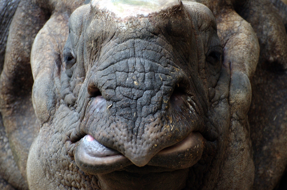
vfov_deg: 4.0
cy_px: 95
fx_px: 2747
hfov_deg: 6.0
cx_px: 144
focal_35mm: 345
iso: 1600
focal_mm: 230
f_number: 5.3
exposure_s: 1/125
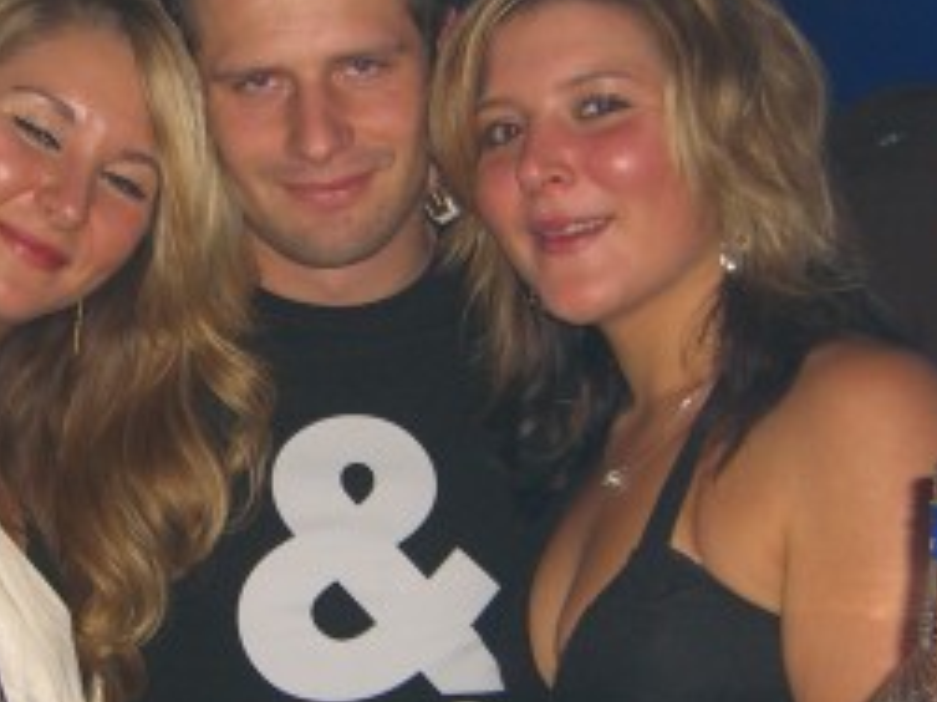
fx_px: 2462
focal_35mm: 91
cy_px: 418
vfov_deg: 16.2
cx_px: 258
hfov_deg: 21.4
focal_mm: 7.9
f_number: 2.8
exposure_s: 1/60
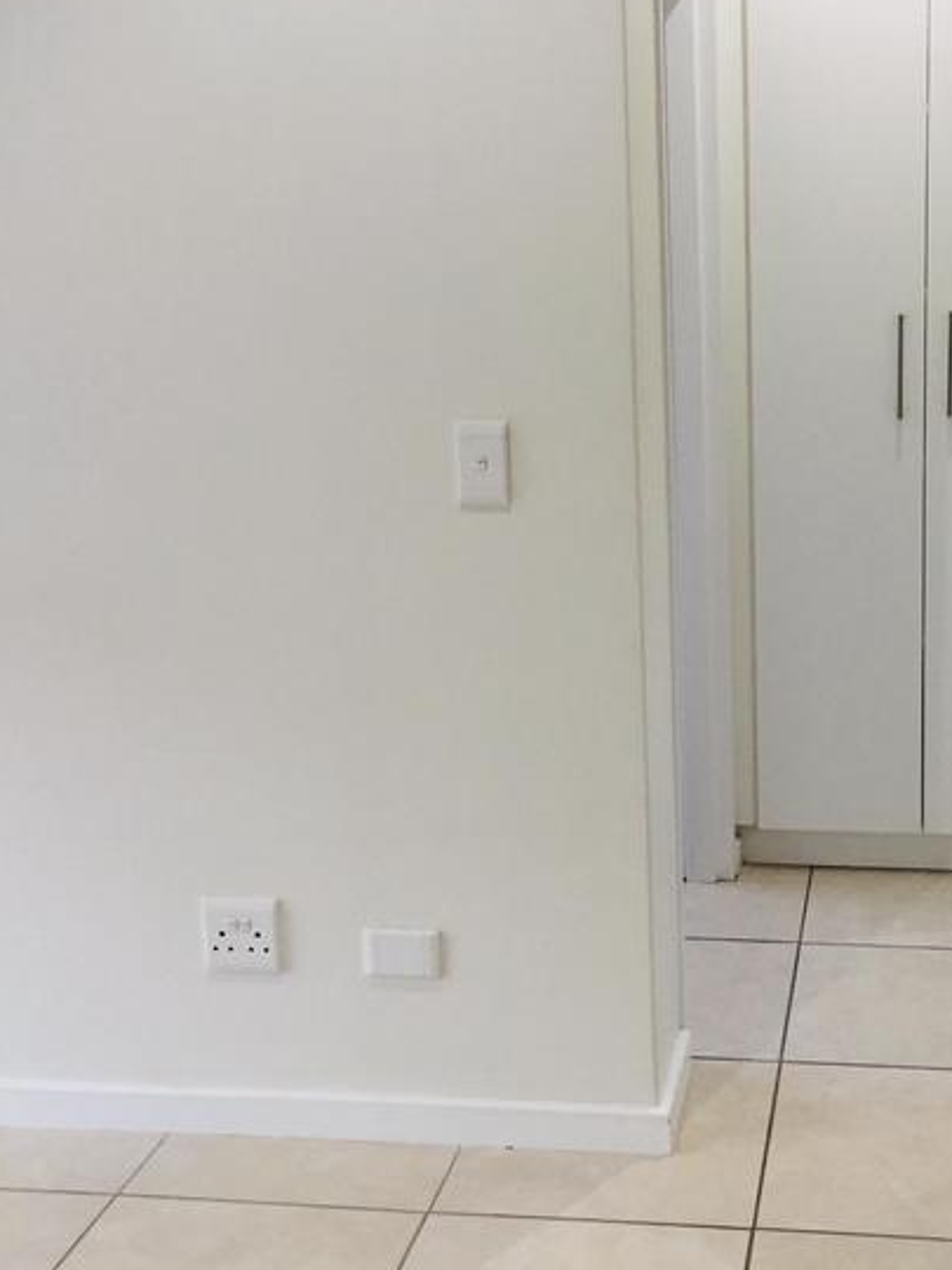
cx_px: 696
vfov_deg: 43.8
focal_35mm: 43
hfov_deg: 33.0
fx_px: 1577
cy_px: 574
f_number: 2.2
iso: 64
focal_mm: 4.15
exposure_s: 1/33
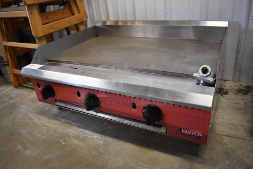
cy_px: 84
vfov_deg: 48.0
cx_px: 126
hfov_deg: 67.3
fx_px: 190
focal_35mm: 27
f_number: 3.5
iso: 2500
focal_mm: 18
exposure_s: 1/125
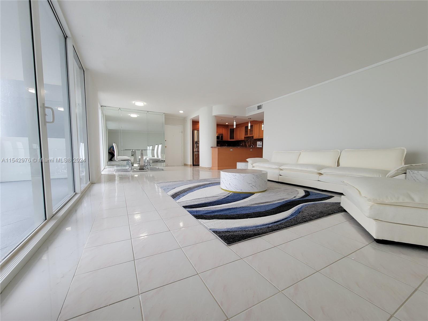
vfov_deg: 89.9
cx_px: 214
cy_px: 160
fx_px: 161
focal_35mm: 13
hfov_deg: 106.2
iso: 50
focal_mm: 2.2
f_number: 2.2
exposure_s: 1/60
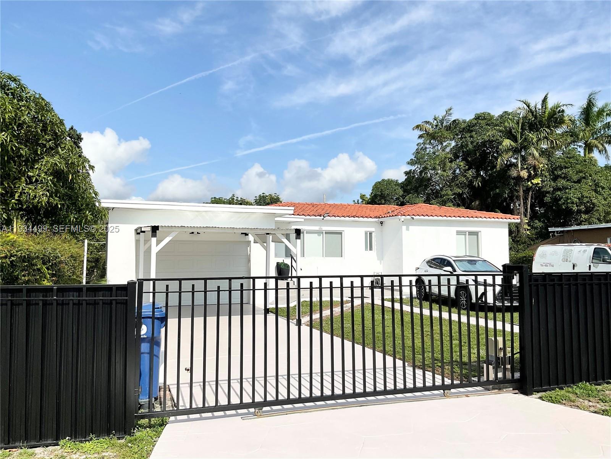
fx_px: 512
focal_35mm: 29
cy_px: 230
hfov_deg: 61.7
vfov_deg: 48.2
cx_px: 306
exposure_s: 1/4065
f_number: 1.8
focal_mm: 3
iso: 16
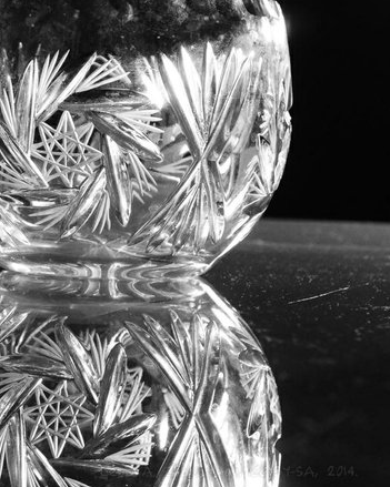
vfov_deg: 11.7
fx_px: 2367
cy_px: 124
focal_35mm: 164
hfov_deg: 9.2
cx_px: -141
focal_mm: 50
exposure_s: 1/250
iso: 1600
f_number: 5.6
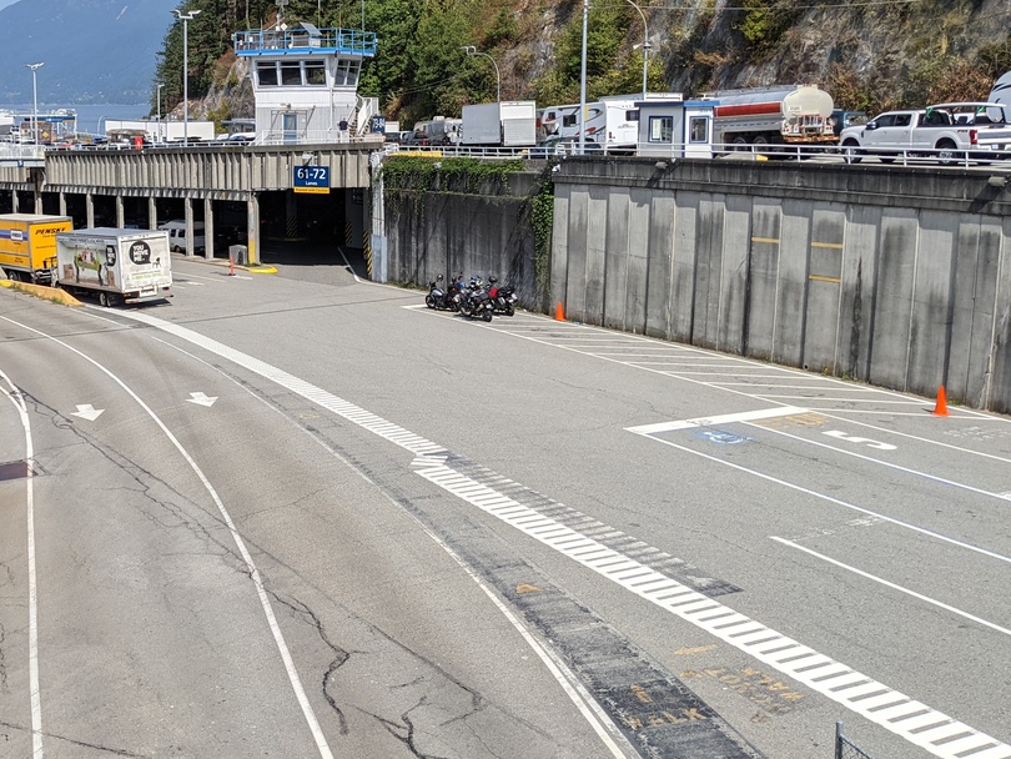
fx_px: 1169
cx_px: 282
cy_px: 206
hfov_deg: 45.5
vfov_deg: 35.3
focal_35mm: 40
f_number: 1.73
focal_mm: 4.38
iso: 64
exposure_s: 1/4673
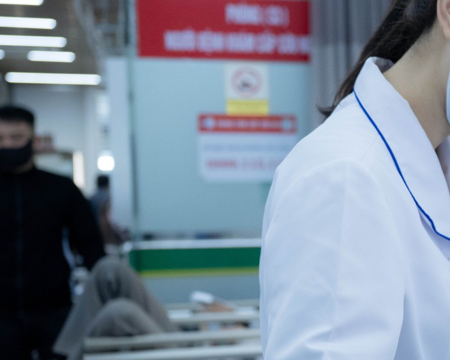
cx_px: 676
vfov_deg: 16.8
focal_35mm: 91
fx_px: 1212
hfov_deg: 18.6
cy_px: 266
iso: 1250
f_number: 3.2
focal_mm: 32
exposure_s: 1/320
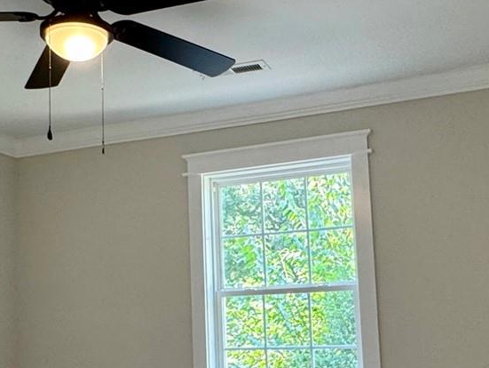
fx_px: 735
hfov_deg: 36.8
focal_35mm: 52
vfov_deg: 28.0
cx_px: 233
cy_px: 220
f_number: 2.2
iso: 160
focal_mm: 2.22
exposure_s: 1/120
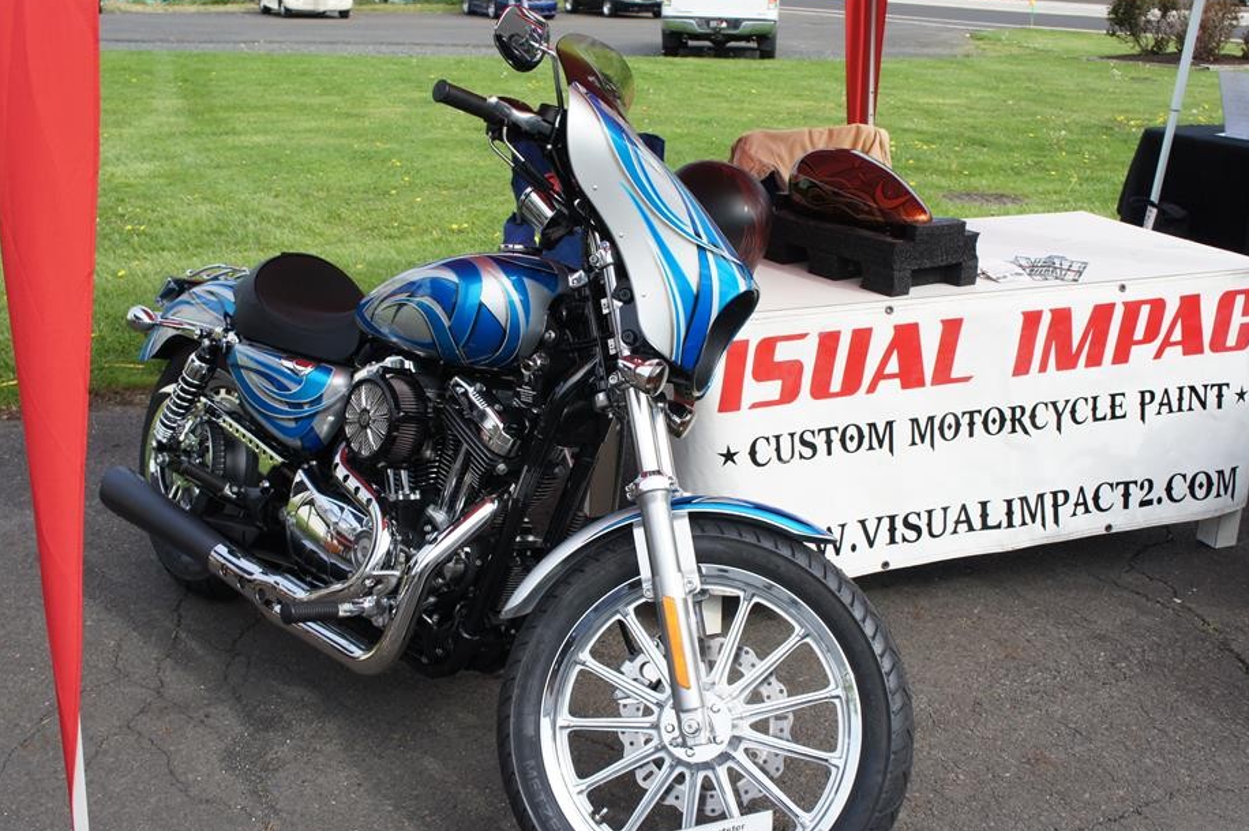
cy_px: 428
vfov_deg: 34.5
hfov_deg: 50.1
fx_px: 1337
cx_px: 630
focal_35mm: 39
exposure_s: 1/160
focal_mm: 23
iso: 200
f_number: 8
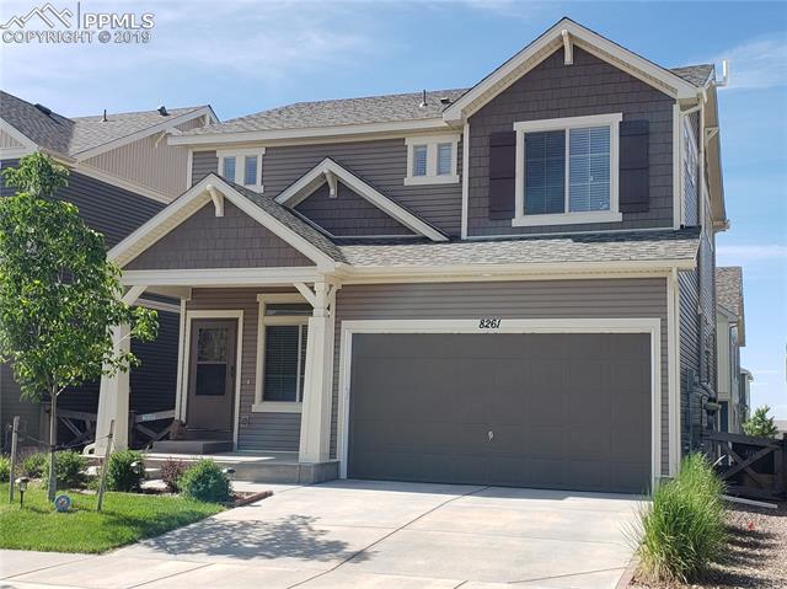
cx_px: 394
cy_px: 294
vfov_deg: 53.0
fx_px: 591
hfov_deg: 67.3
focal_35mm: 26
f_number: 2.4
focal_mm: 4.3
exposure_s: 1/1036
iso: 50
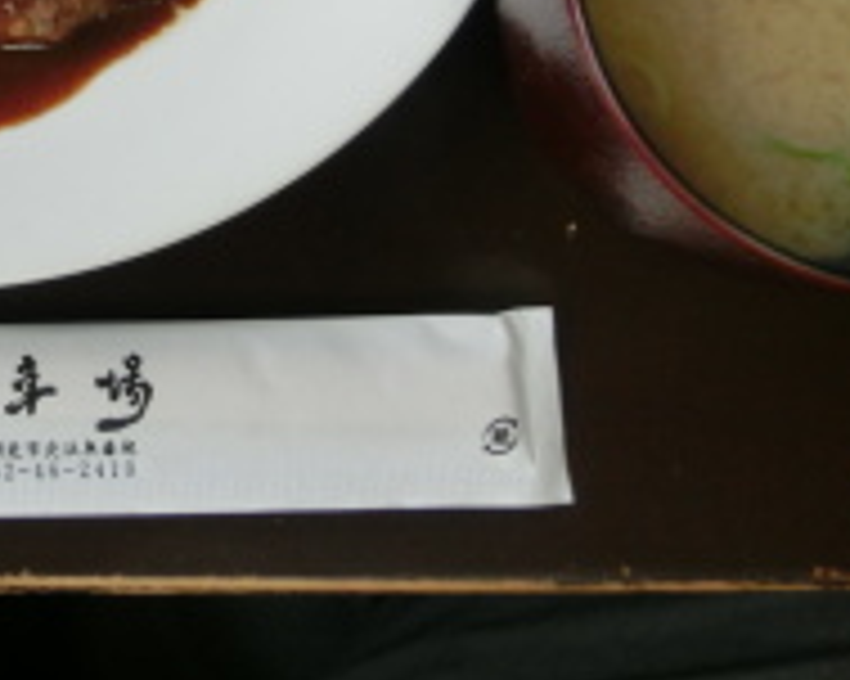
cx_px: -117
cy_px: -151
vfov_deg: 22.5
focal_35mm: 62
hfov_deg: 27.5
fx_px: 1559
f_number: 3
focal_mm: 4.24
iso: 80
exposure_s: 1/125
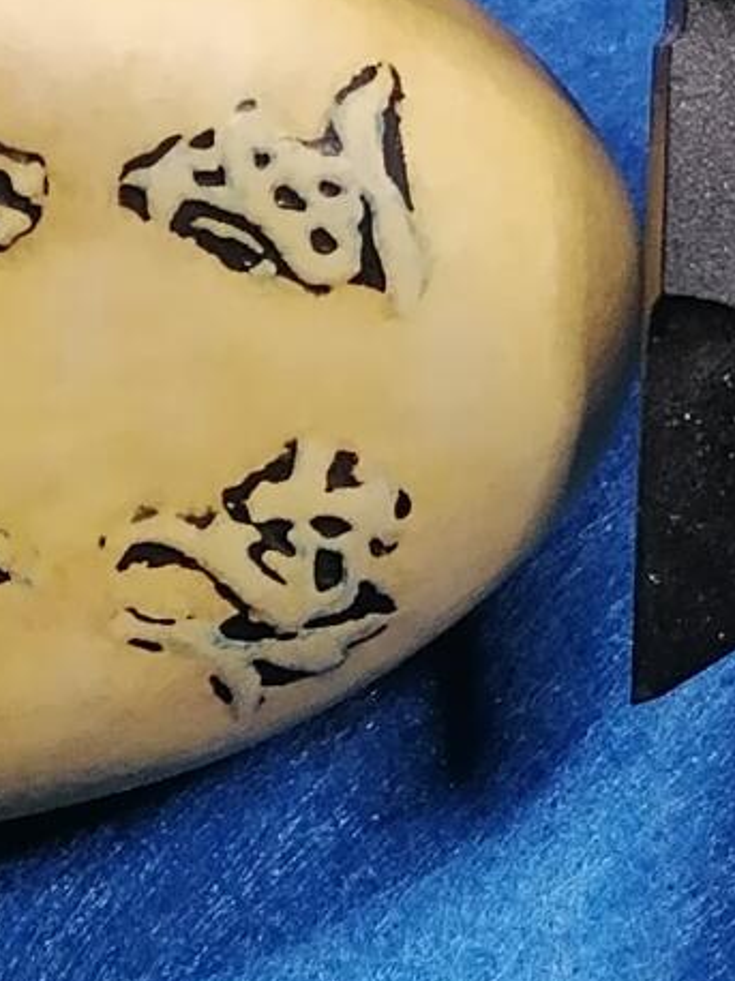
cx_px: 96
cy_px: 473
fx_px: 4789
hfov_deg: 8.7
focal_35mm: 169
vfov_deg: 11.7
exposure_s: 1/120
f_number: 1.8
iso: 320
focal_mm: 5.4
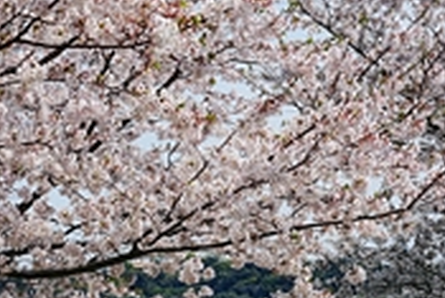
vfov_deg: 13.1
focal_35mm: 105
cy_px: 195
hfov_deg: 19.3
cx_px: 109
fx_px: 1299
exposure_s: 1/500
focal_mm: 46
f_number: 8
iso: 100
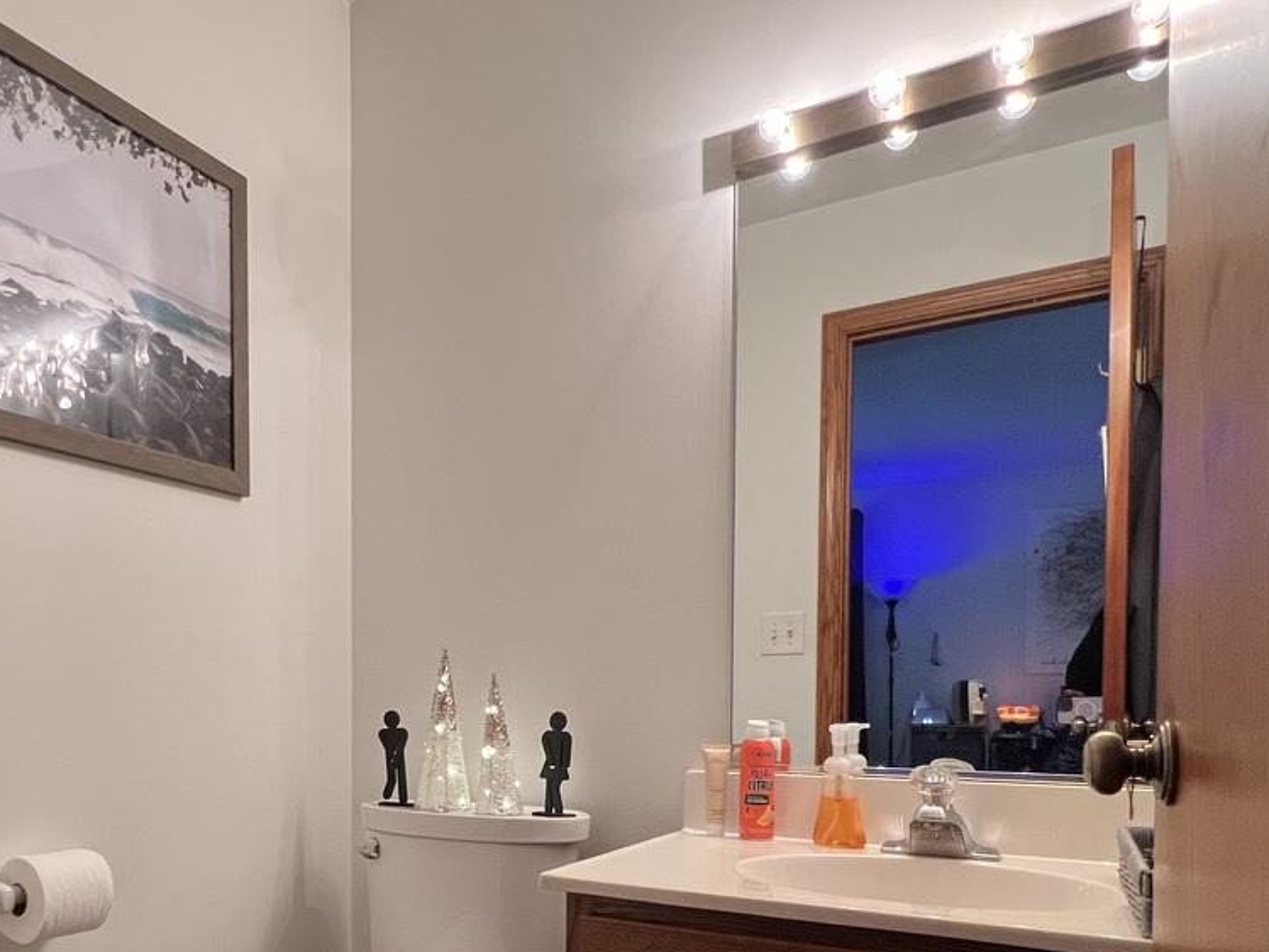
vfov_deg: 52.3
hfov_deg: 67.9
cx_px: 451
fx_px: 917
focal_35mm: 25
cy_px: 725
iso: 320
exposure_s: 1/60
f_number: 1.8
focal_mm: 1.57
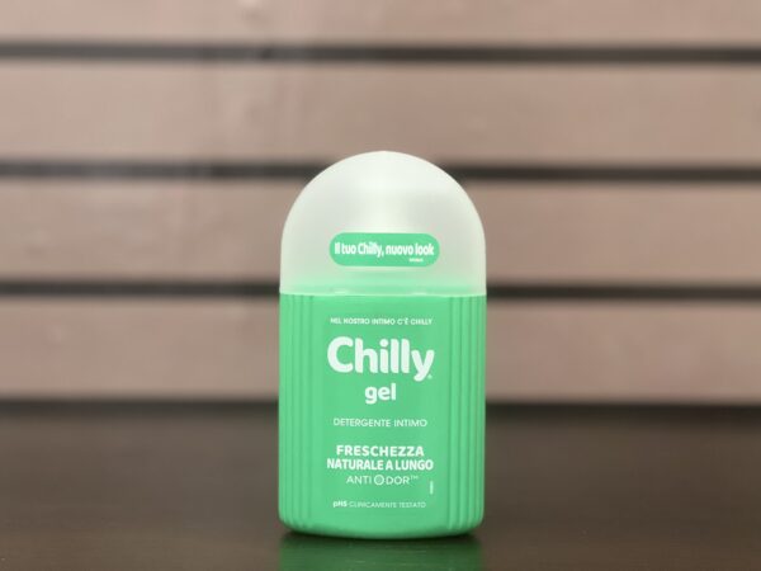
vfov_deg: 19.1
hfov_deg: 25.3
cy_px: 286
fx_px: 1693
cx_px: 380
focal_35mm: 77
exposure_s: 1/33
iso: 320
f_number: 2.8
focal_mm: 9
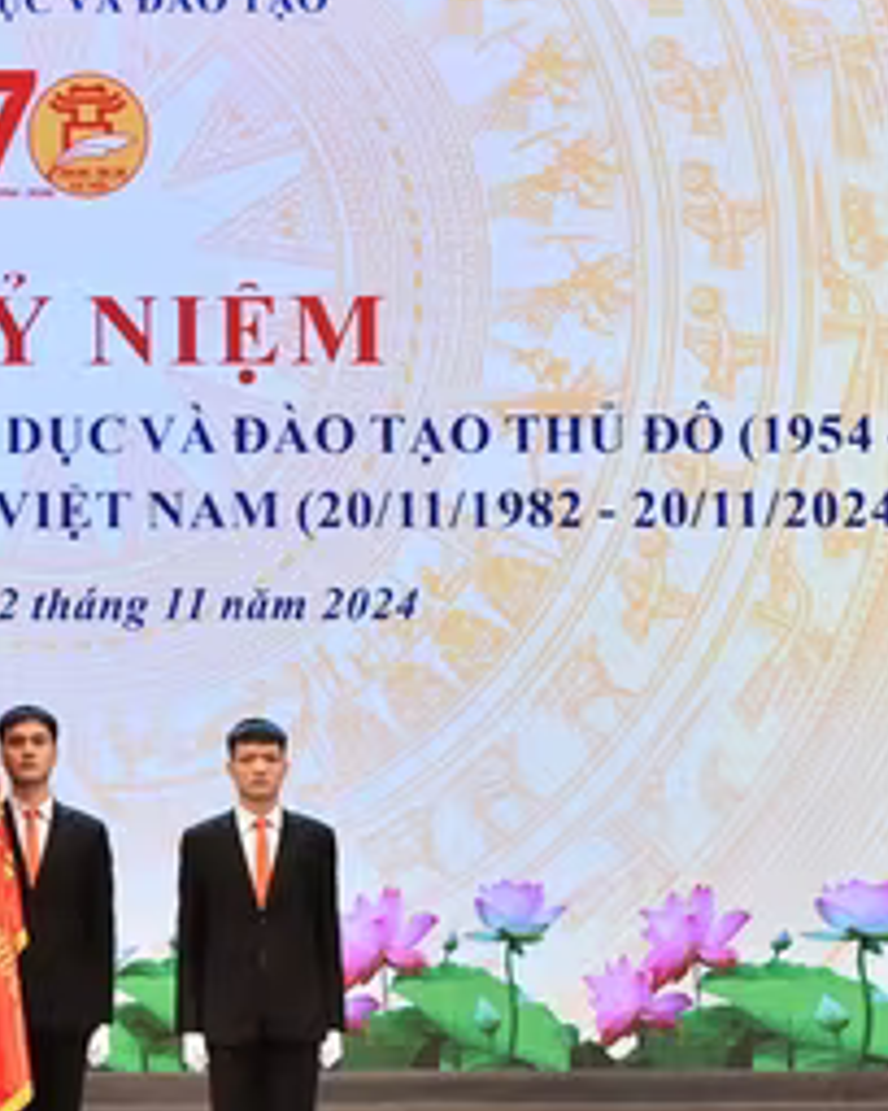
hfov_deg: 8.9
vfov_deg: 11.3
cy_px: 710
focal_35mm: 170
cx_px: -283
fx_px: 5585
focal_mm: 70
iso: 2000
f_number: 4
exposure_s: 1/400
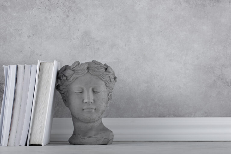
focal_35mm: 105
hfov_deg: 19.4
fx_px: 674
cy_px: 77
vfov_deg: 13.1
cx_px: 116
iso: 100
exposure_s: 1/100
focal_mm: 105
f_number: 9
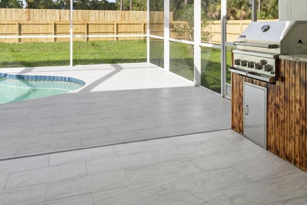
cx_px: 190
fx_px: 307
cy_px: 25
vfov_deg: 35.0
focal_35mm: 36
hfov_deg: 52.6
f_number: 8
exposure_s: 1/100
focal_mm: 20
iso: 400
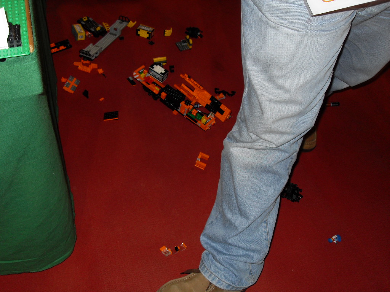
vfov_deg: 38.7
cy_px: 146
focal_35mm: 37
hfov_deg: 50.1
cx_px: 195
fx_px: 417
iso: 100
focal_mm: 6.3
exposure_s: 1/45
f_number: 2.8
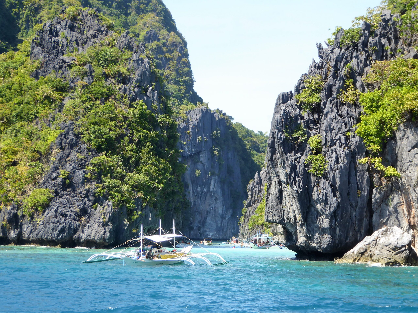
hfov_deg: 18.4
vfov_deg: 13.8
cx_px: 209
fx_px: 1292
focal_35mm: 107
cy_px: 156
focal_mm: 17.5
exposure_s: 1/160
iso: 80
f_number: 5
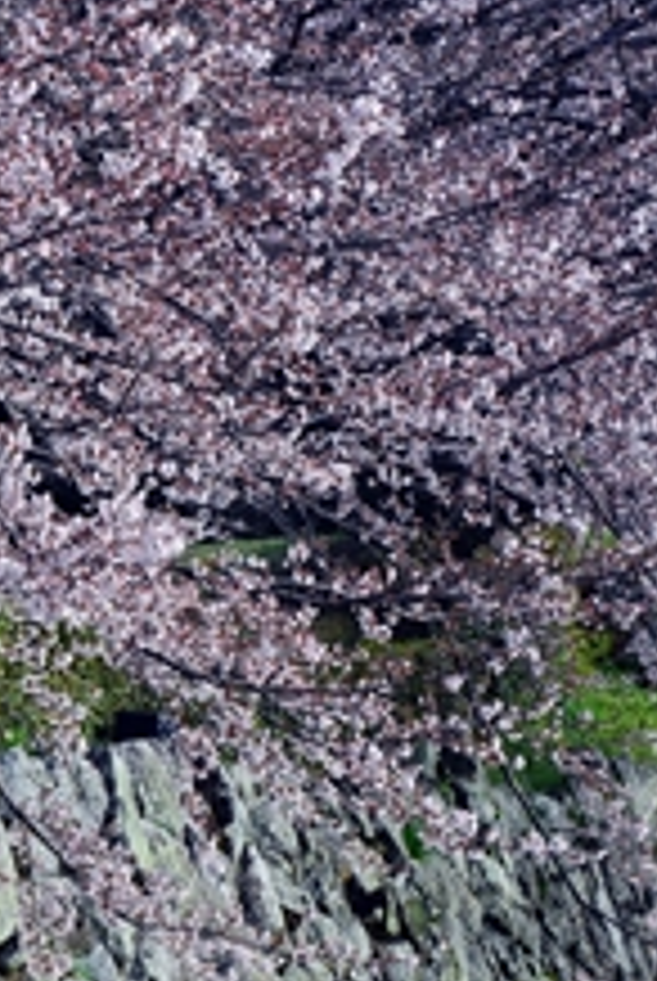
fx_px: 14516
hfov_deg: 2.6
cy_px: 738
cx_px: 32
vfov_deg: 3.9
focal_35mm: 532
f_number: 8
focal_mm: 145
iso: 400
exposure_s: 1/400
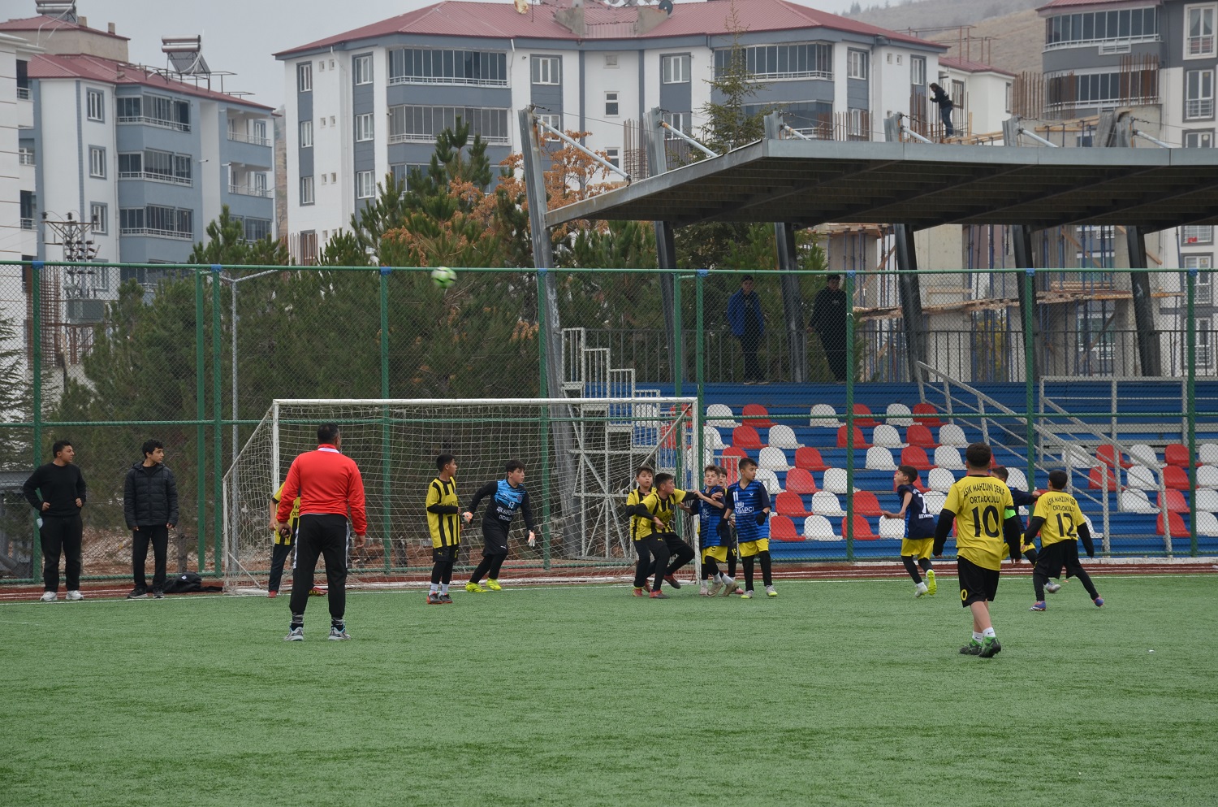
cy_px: 404
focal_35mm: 128
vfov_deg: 10.7
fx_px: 4304
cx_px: 609
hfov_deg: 16.1
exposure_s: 1/200
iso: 200
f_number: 7.1
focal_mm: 85
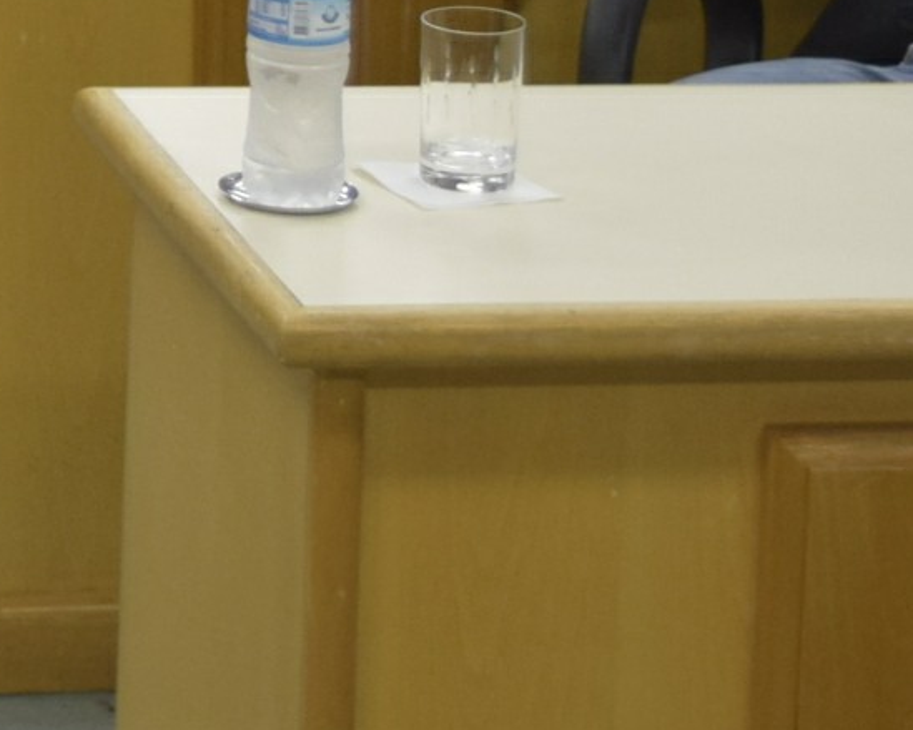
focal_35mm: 223
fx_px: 6013
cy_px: -873
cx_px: -916
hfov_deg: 8.3
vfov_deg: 6.7
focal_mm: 29
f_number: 4.2
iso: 720
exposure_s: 1/125
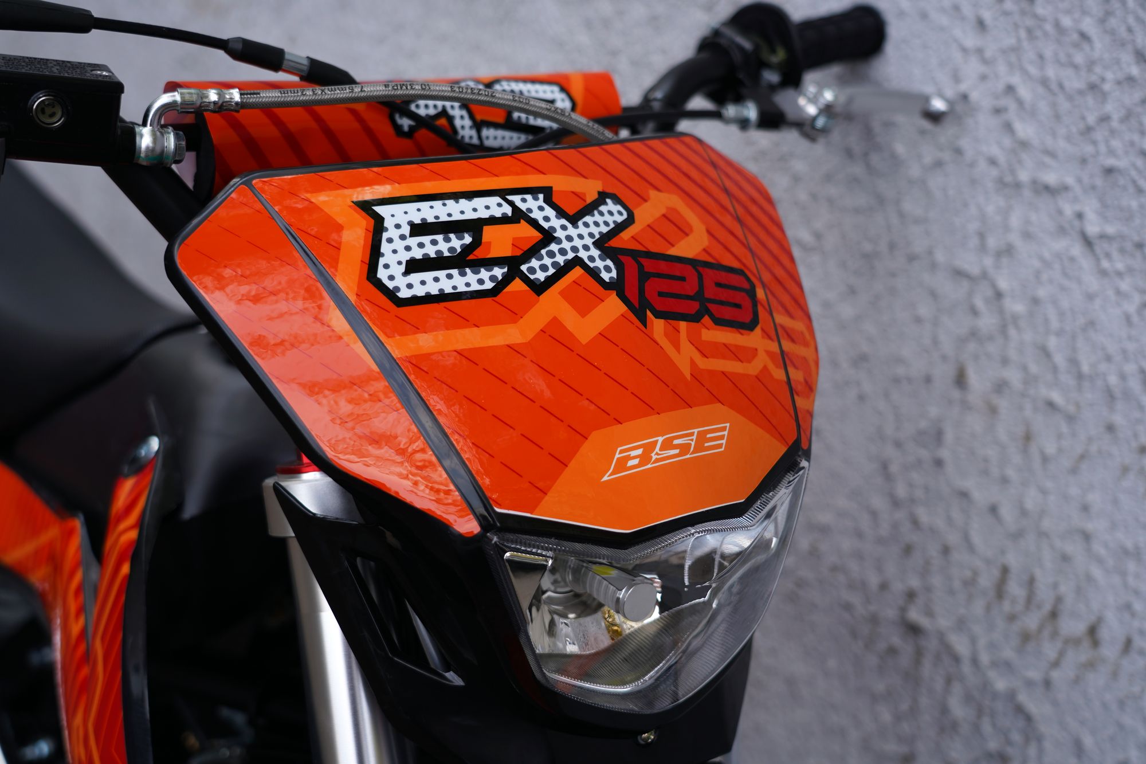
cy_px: 382
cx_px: 573
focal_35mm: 48
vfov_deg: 28.1
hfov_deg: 41.1
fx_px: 1528
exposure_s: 1/160
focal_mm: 48
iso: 100
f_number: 4
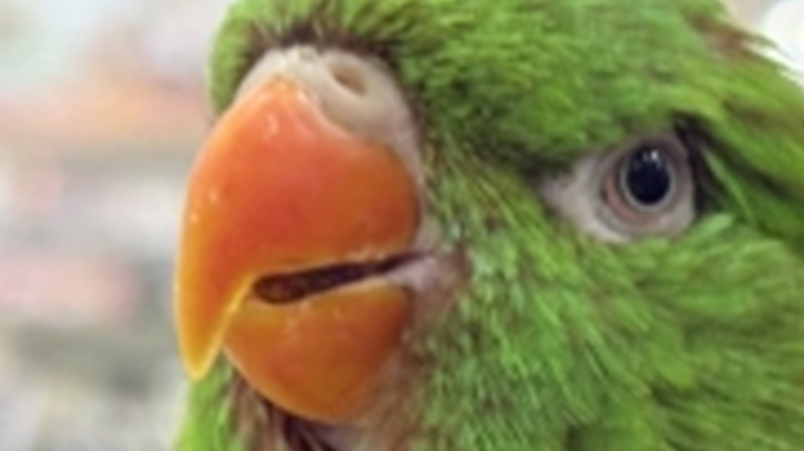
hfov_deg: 10.7
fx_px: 4283
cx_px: 554
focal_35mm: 201
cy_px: 594
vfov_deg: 6.0
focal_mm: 5.96
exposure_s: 1/50
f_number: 1.6
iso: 64
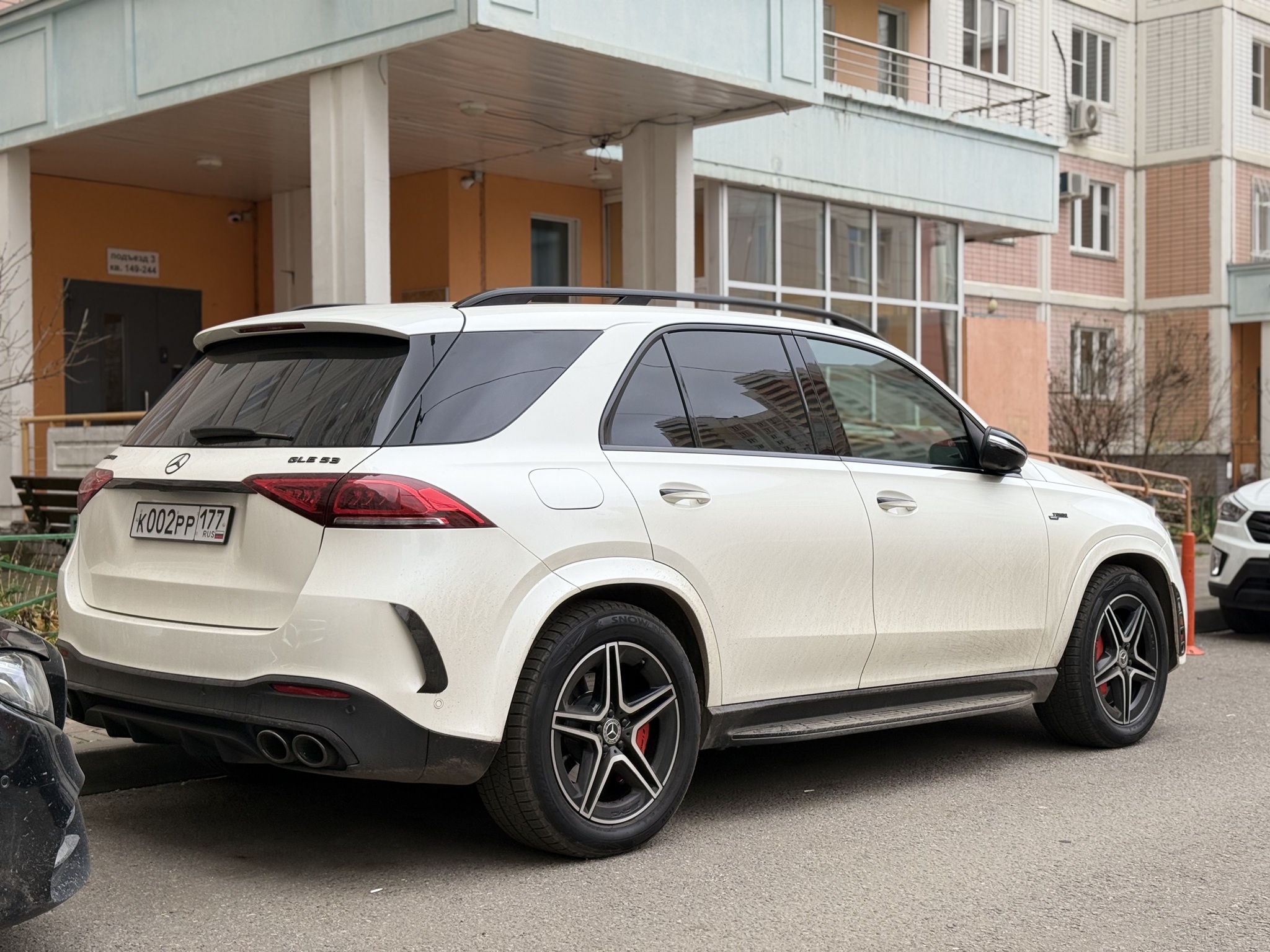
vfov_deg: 30.3
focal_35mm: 48
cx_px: 635
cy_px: 476
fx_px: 1761
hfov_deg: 39.7
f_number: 1.78
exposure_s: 1/126
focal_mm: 6.76
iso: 50
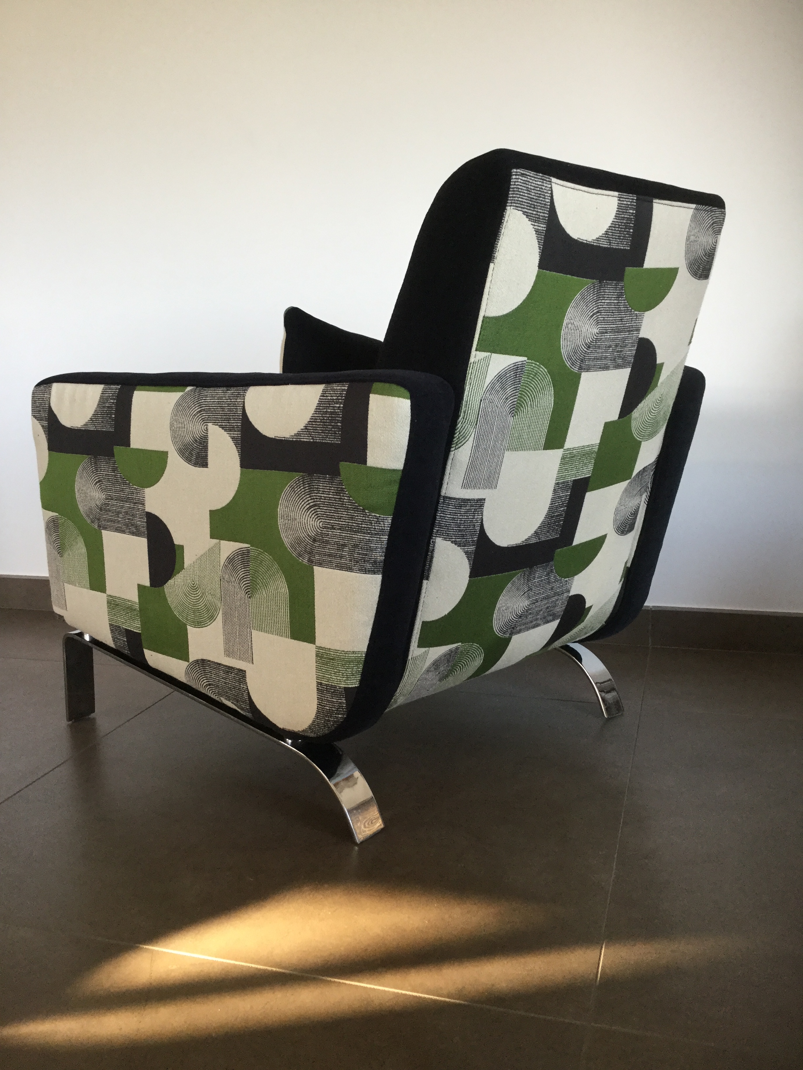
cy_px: 535
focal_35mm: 31
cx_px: 402
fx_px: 959
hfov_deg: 45.4
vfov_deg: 58.4
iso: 100
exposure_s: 1/33
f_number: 2.4
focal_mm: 3.3
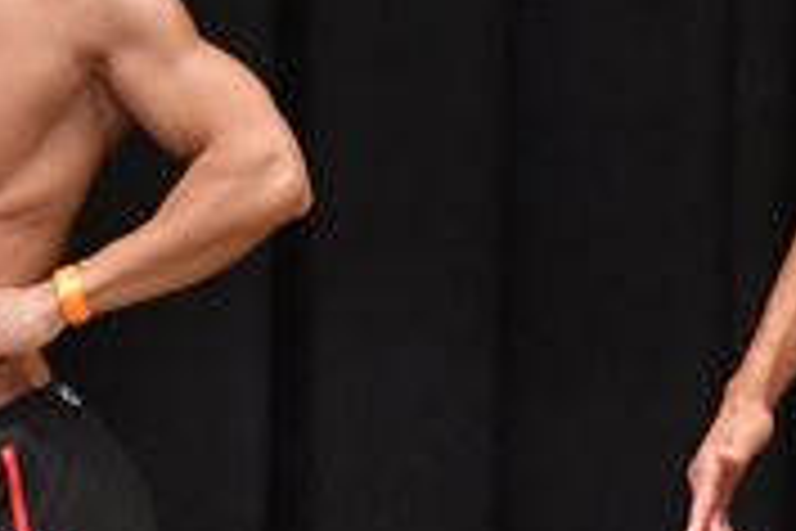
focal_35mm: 884
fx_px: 19545
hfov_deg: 2.3
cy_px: 572
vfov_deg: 1.6
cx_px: 173
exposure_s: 1/400
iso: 6400
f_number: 5.6
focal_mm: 135
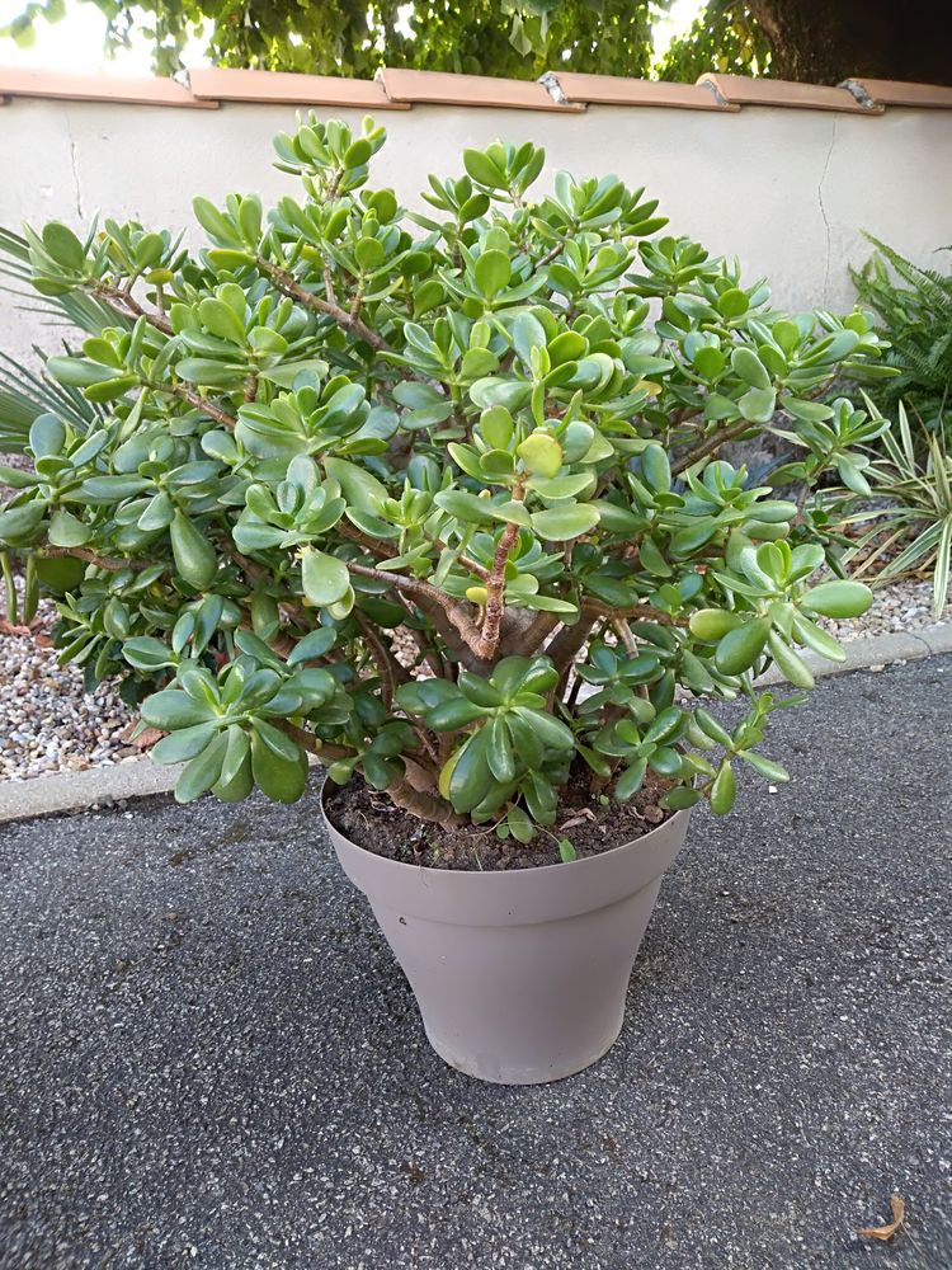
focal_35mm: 26
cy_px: 635
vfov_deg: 67.3
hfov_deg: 53.1
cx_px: 476
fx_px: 953
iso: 191
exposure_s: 1/120
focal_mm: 3.52
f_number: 2
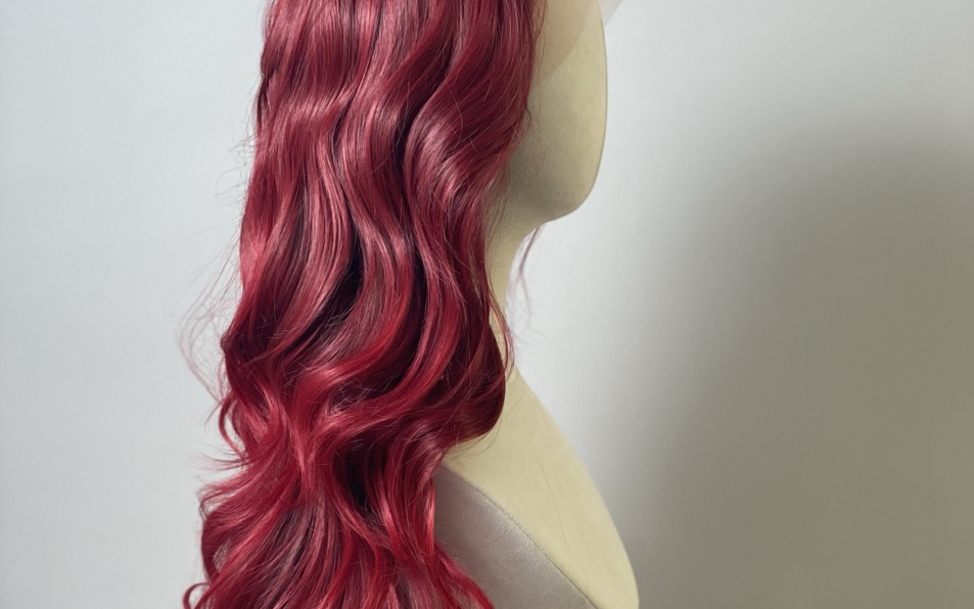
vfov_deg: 17.4
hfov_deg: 27.8
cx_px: 485
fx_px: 1965
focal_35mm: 74
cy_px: 506
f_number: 2
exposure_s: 1/122
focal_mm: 6
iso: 160
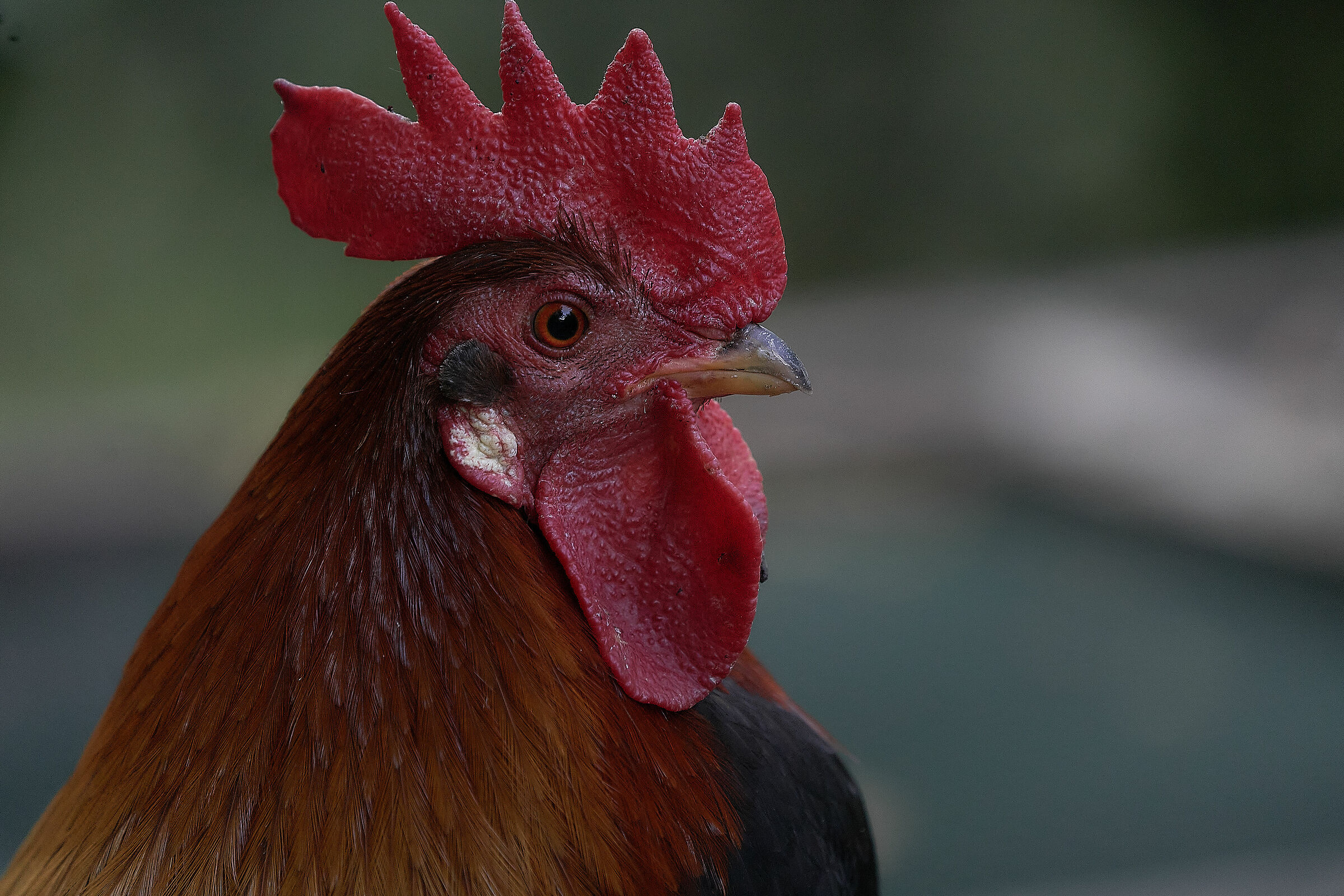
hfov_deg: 6.0
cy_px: 448
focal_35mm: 342
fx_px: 12767
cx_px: 672
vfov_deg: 4.0
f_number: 5.6
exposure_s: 1/500
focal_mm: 342
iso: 2500
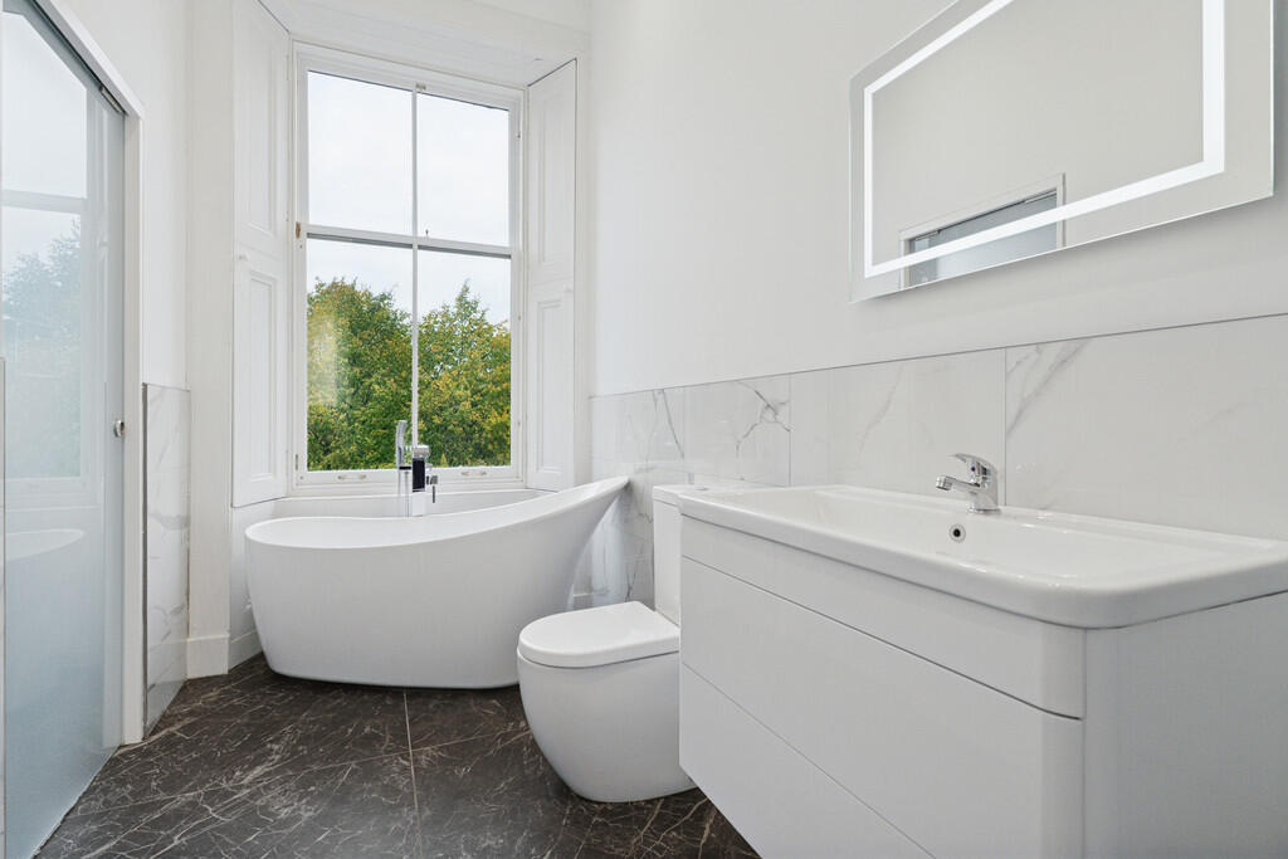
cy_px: 430
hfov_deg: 95.0
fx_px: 590
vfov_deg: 72.1
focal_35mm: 16
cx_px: 644
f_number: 5.6
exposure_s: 1/100
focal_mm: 11
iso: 640
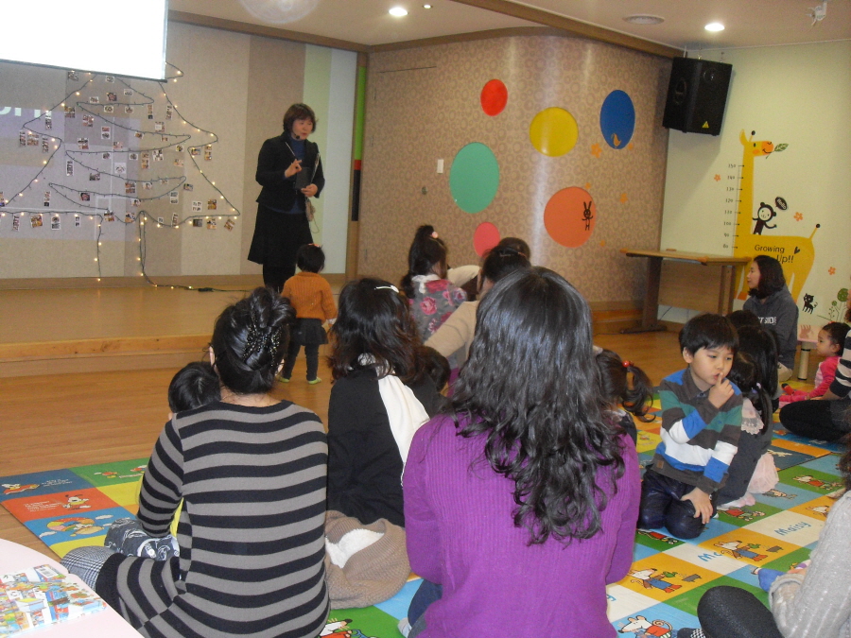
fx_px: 910
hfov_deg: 50.1
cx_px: 426
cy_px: 319
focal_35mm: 37
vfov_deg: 38.7
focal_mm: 6.3
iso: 240
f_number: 2.8
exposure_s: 1/45
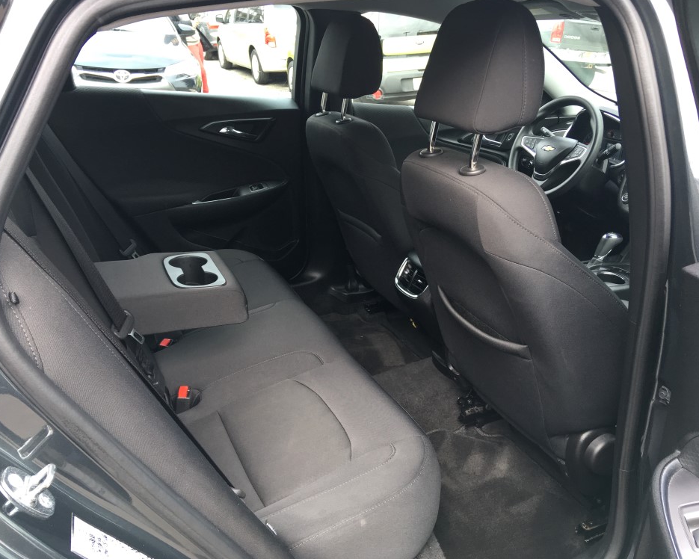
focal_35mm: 31
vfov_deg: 47.1
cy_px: 285
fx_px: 641
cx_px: 342
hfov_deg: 57.2
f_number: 2.2
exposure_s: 1/120
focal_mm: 4.15
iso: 40
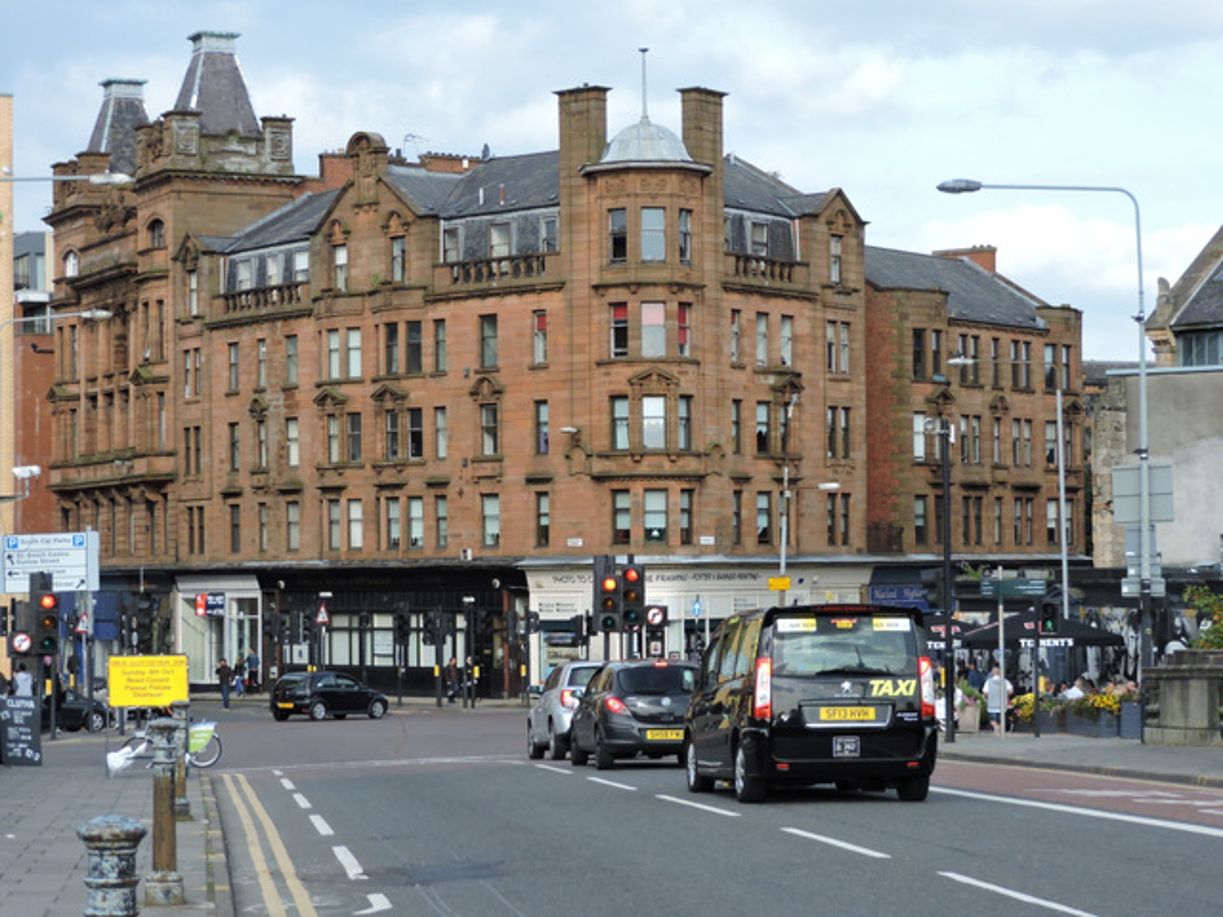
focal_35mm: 90
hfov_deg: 21.8
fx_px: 3180
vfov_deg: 16.4
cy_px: 458
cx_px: 612
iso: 400
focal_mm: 16.1
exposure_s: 1/1250
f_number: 4.1
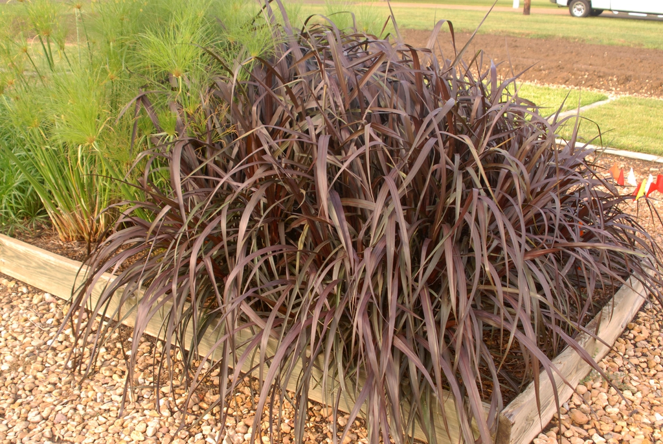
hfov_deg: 46.4
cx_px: 332
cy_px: 222
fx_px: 774
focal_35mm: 42
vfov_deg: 32.0
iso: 400
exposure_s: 1/125
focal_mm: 28
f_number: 5.6
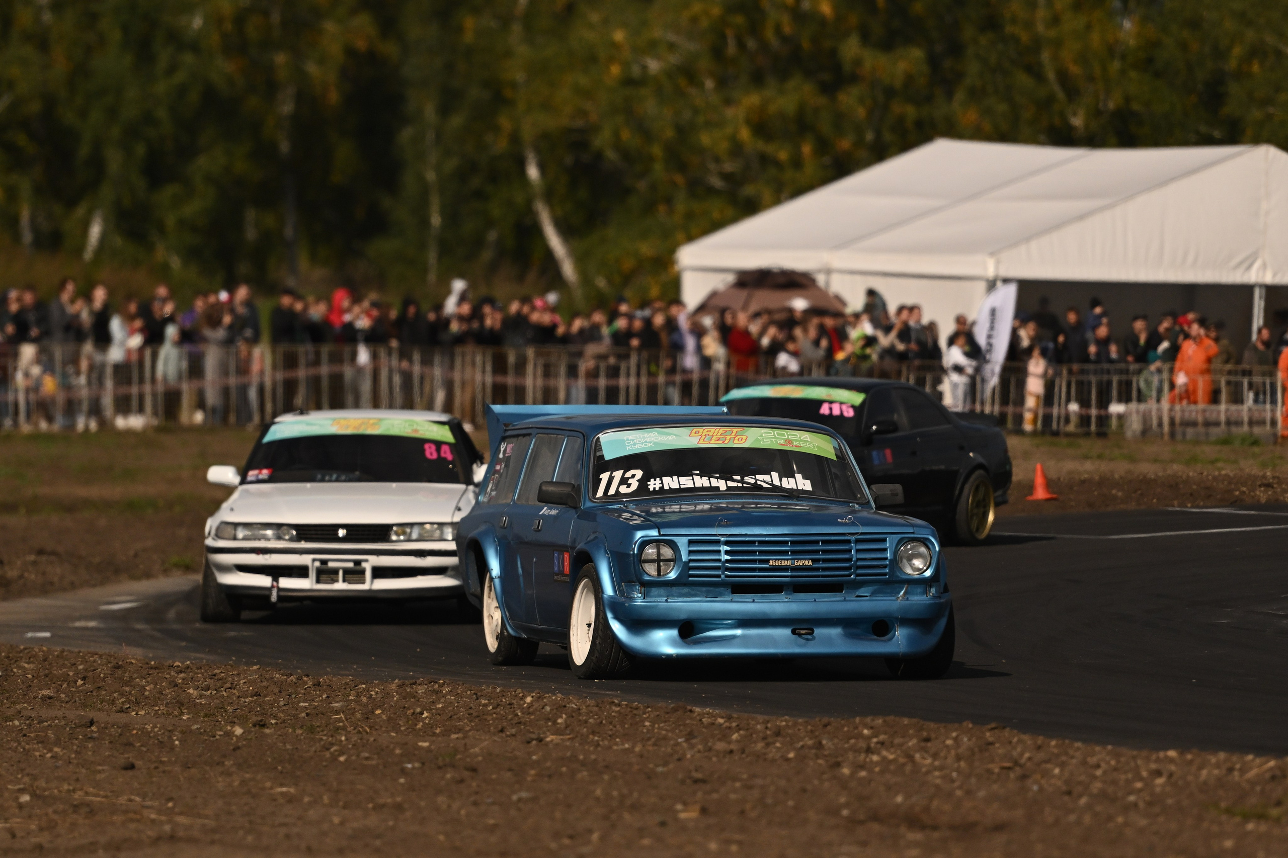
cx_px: 644
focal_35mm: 300
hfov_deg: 6.9
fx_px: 10731
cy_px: 429
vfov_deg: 4.6
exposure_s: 1/32000
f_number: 2.8
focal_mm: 200
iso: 560
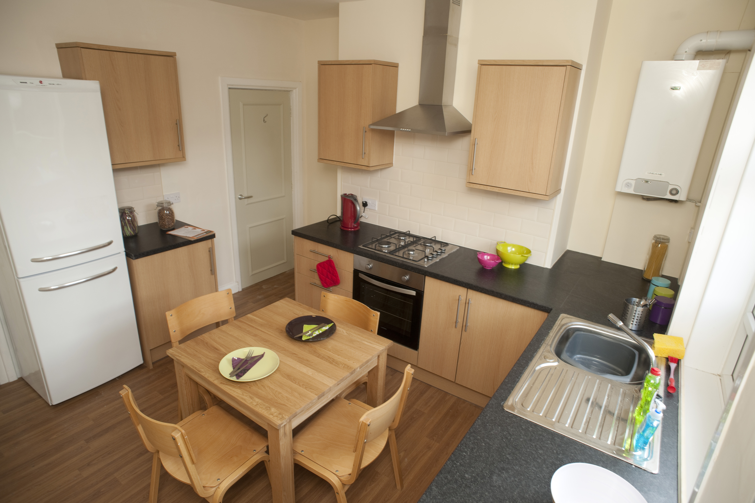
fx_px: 419
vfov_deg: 61.9
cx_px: 378
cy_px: 252
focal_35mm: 20
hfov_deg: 84.0
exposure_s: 1/40
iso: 200
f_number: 5.6
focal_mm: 20
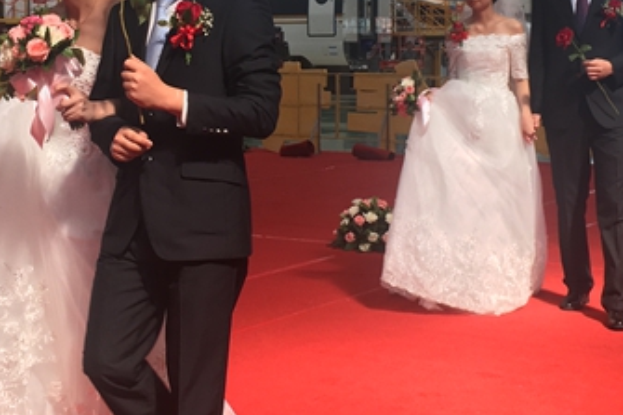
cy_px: 76
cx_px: 221
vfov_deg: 18.7
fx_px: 1245
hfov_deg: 28.0
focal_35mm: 72
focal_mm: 4.15
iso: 32
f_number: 2.2
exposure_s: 1/100
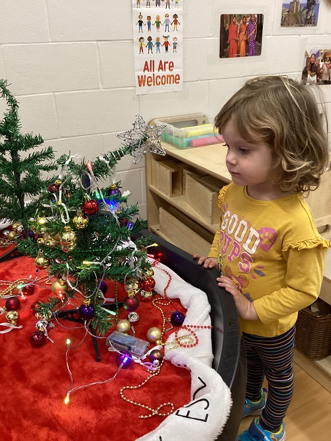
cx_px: 166
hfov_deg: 45.5
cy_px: 220
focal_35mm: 31
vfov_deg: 58.3
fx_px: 395
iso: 320
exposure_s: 1/60
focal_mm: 3.3
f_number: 2.4
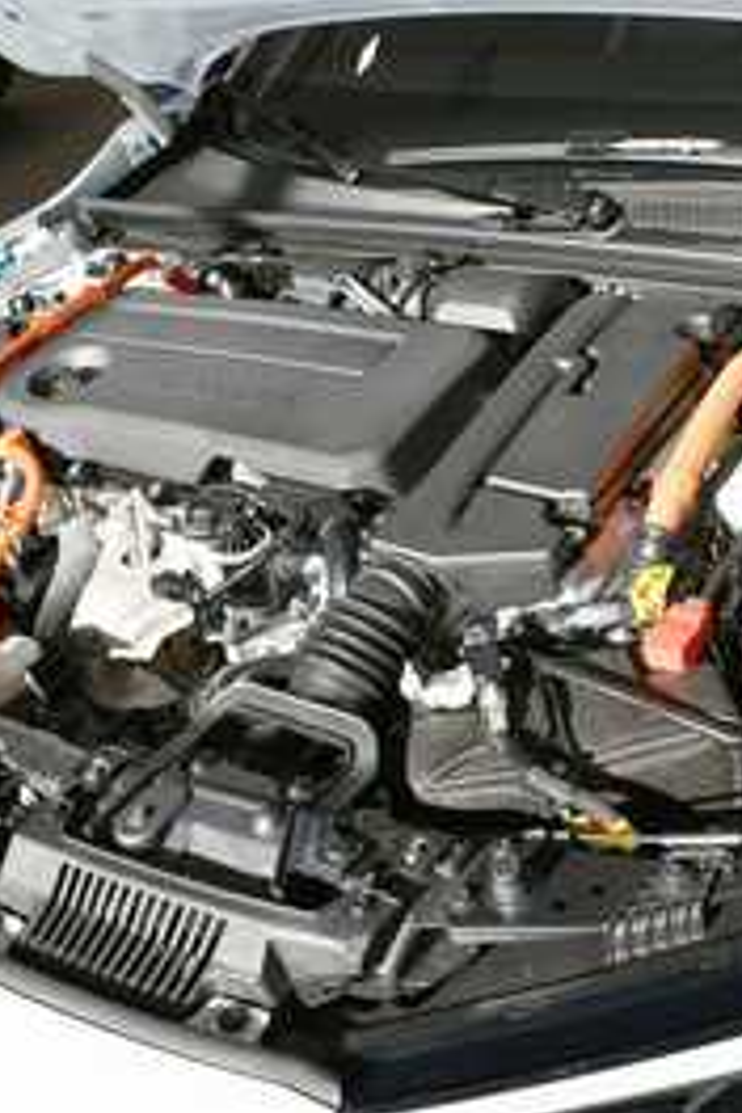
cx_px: 464
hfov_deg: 32.5
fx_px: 1267
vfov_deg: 47.4
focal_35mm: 41
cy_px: 559
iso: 200
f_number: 7.1
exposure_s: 1/250
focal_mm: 18
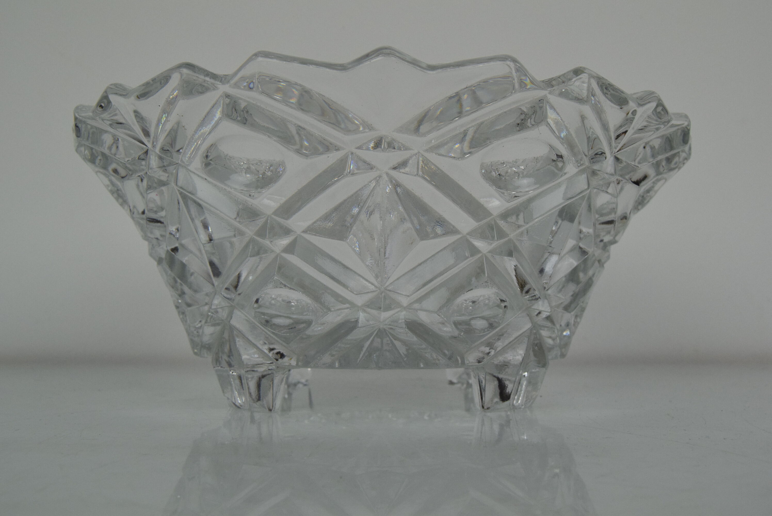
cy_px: 258
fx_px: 773
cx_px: 386
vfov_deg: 36.9
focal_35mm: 36
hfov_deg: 53.1
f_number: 11
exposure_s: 1/500
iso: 1600
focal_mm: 24
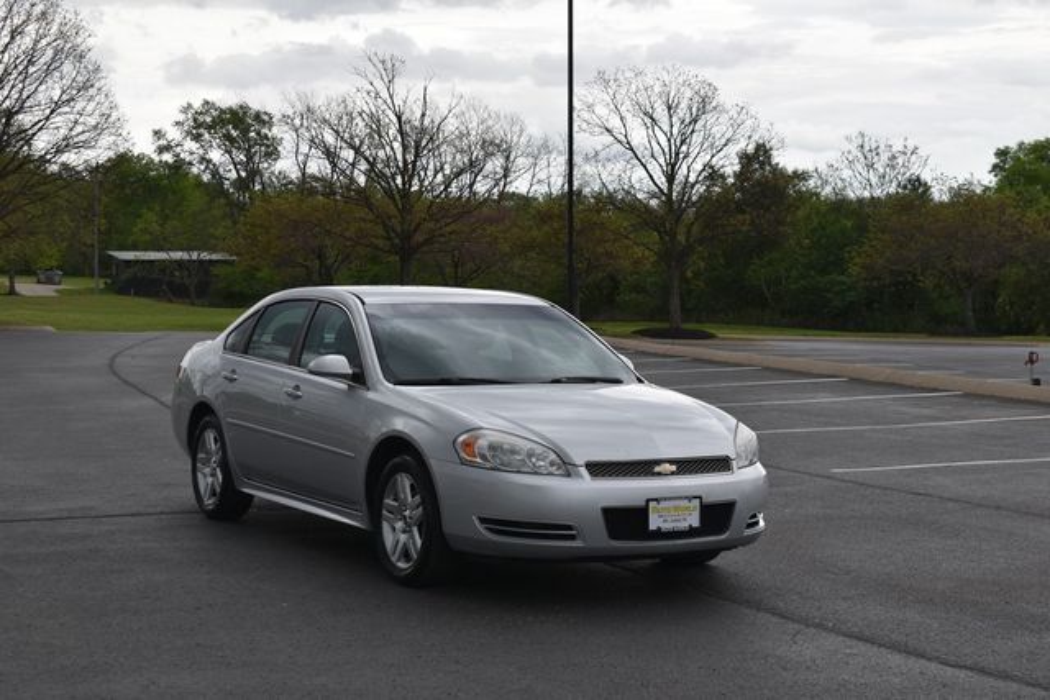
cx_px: 525
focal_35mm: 60
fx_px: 1750
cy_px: 350
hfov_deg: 33.4
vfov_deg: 22.6
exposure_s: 1/250
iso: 200
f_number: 7.1
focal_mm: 40
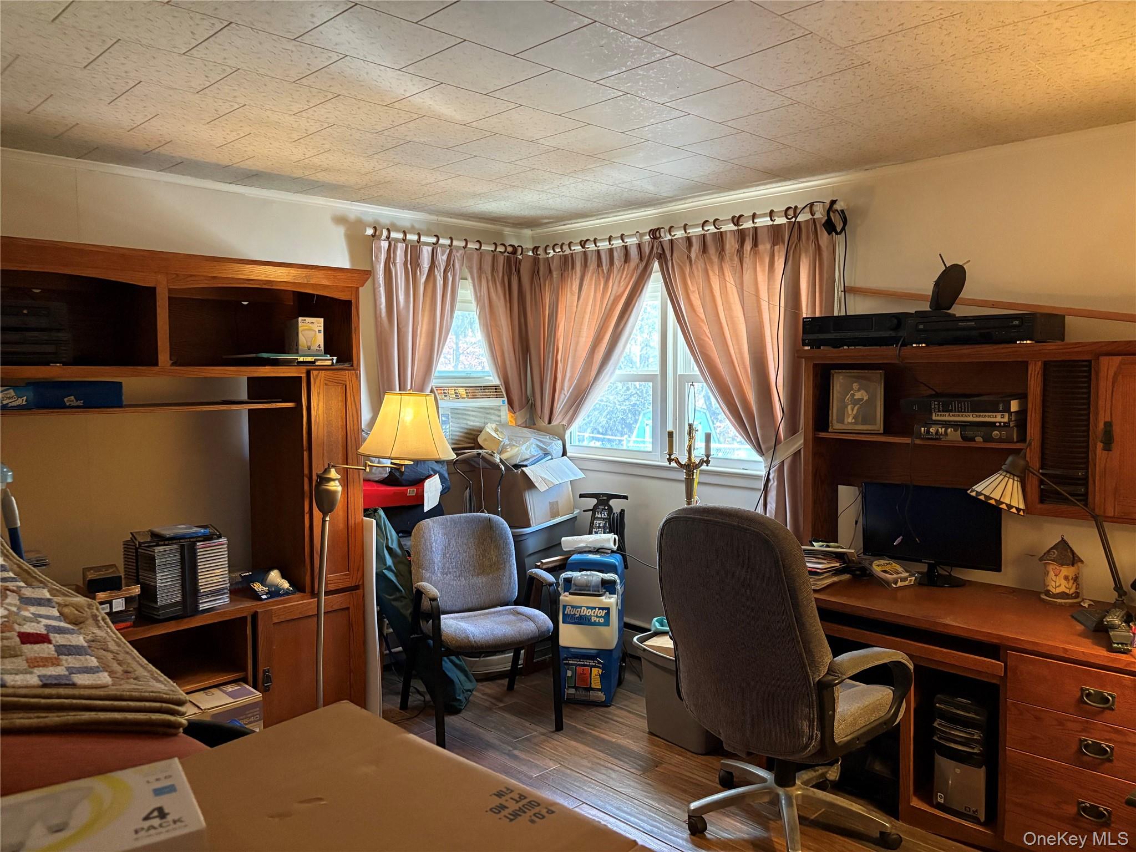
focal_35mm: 26
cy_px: 426
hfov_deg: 67.3
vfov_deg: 53.1
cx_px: 568
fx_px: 853
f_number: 1.6
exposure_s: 1/40
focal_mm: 5.96
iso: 500
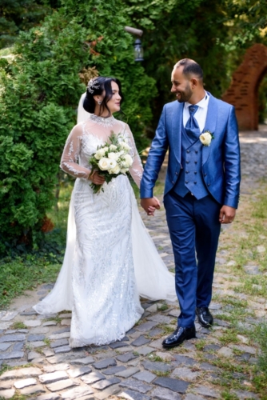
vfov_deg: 39.6
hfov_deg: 27.0
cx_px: 134
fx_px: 555
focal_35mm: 50
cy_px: 200
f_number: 2.8
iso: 360
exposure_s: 1/320
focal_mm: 50
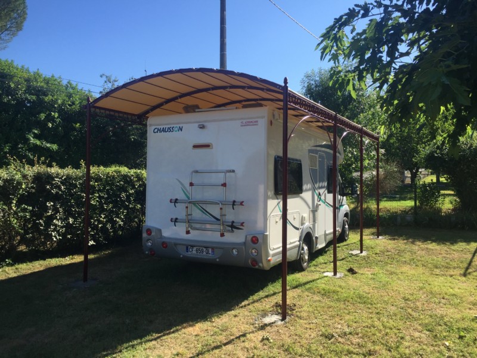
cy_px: 179
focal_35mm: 29
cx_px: 238
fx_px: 400
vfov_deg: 48.2
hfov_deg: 61.7
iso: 32
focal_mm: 4.15
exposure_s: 1/1163
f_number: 2.2
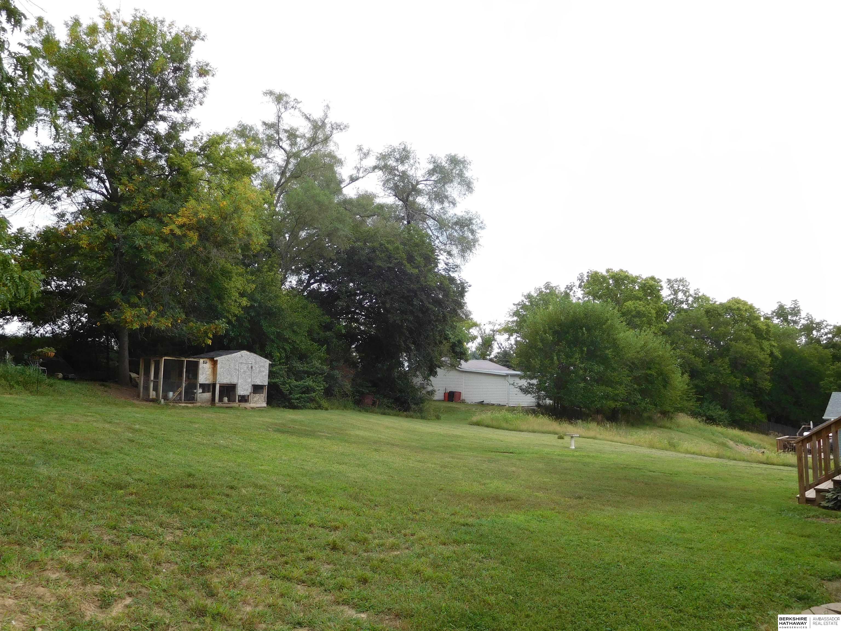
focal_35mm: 25
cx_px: 420
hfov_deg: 69.4
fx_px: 607
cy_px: 316
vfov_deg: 54.9
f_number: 3.4
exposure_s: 1/400
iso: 125
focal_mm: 4.5
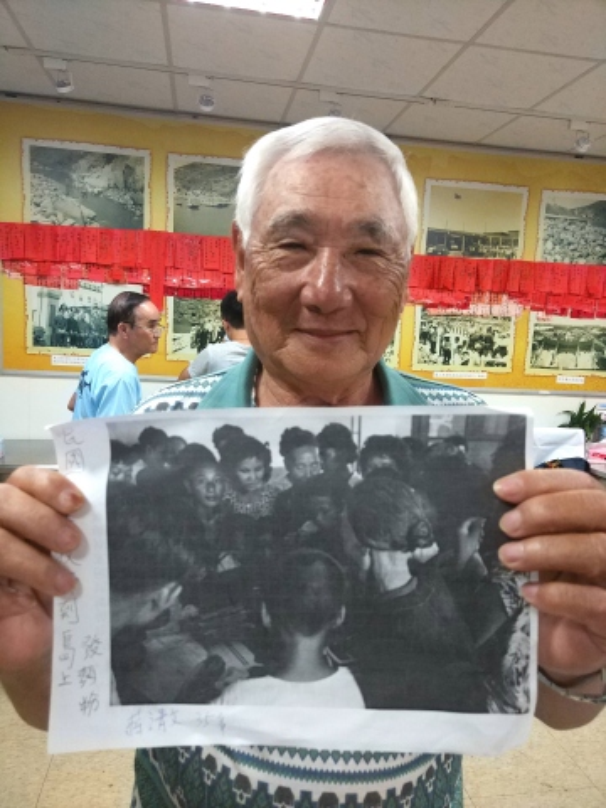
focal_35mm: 23
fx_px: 537
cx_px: 303
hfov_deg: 58.9
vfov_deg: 73.9
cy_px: 404
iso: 800
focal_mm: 4.06
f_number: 2
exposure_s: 1/60
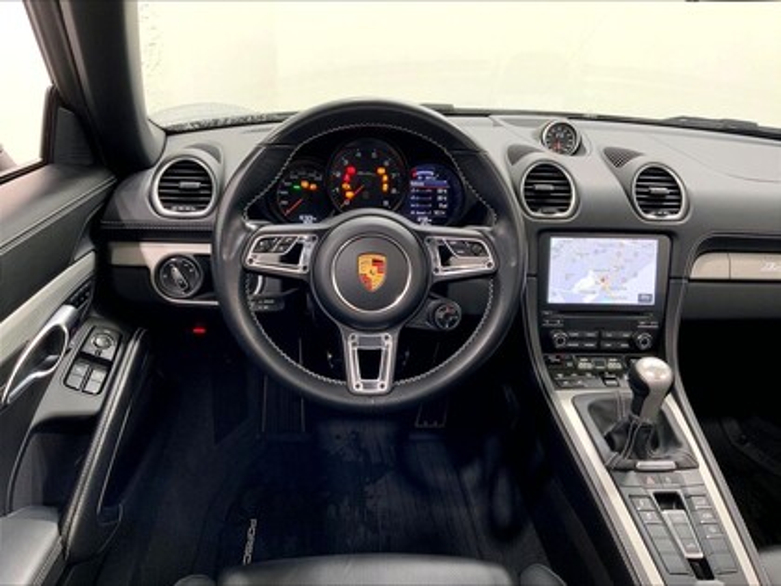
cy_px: 293
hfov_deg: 61.7
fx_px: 654
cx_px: 390
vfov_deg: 48.2
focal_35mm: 29
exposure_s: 1/63
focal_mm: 3
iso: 40
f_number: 1.8
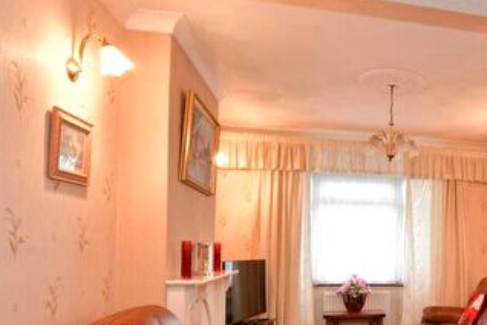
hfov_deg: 49.7
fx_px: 446
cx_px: 455
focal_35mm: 33
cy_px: 240
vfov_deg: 39.0
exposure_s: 1/1.3
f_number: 8
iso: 160
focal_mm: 10
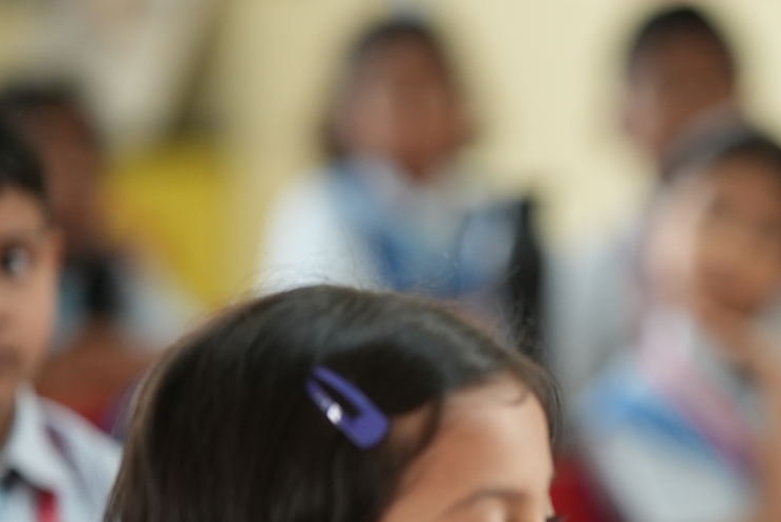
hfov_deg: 8.5
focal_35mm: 240
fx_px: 5209
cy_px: 451
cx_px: 752
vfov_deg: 5.7
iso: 640
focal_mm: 85
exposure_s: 1/160
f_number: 1.4
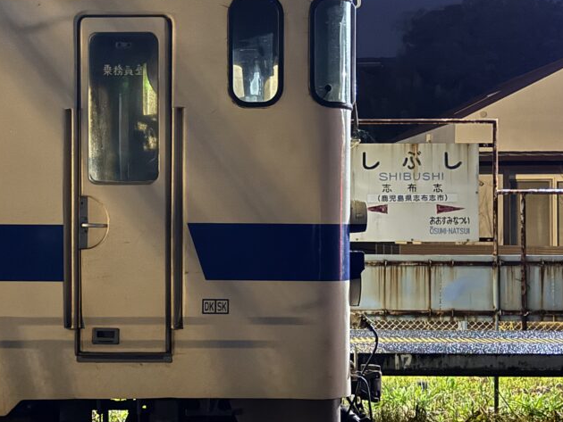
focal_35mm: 78
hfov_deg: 24.8
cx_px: 153
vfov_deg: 18.9
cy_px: 215
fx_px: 1269
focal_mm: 6.76
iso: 1600
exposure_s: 1/2
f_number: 1.78
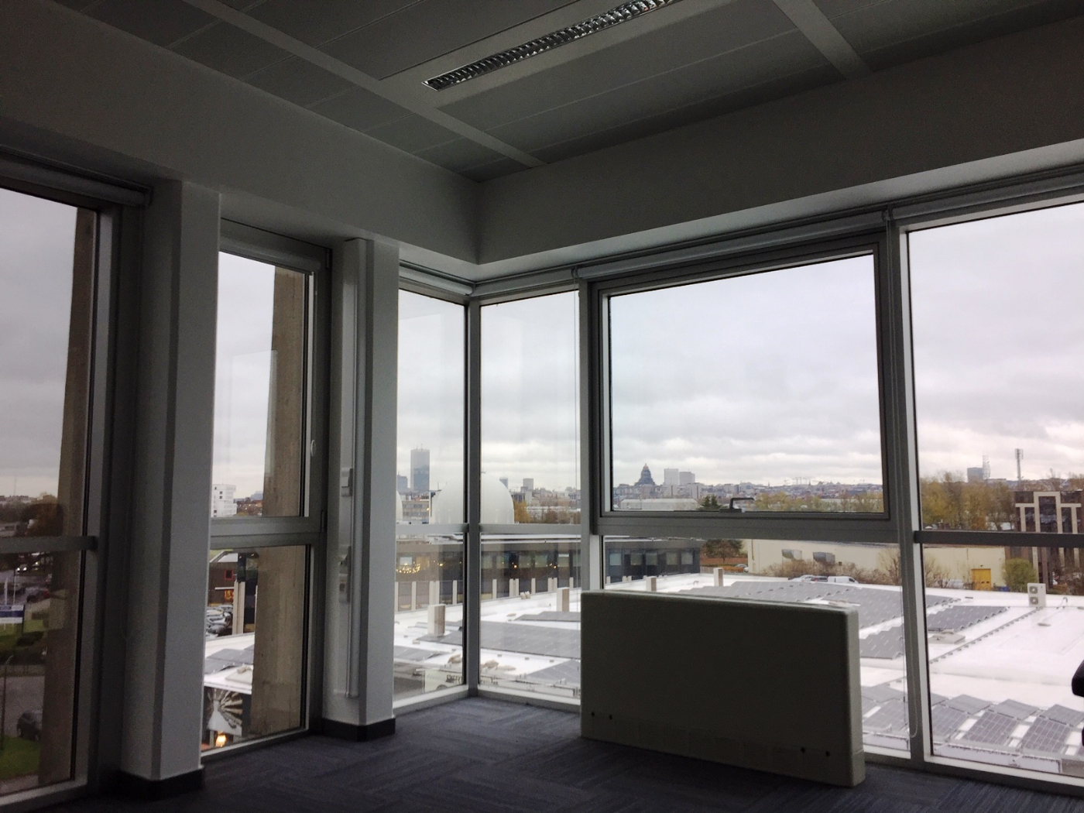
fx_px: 908
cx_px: 542
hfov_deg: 61.7
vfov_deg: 48.2
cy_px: 406
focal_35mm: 29
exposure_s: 1/50
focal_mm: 4.15
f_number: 2.2
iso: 32
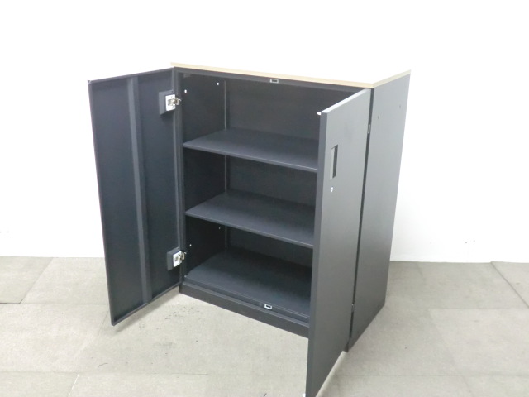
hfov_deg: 49.0
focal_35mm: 38
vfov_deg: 37.7
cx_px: 264
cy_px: 198
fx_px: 581
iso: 800
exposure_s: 1/15
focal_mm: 6.9
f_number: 3.9
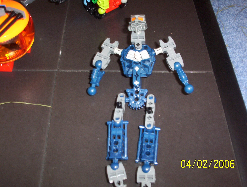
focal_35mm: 39
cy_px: 94
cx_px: 124
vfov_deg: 37.0
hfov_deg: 47.8
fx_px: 279
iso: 140
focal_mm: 6
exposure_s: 1/30
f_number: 4.5
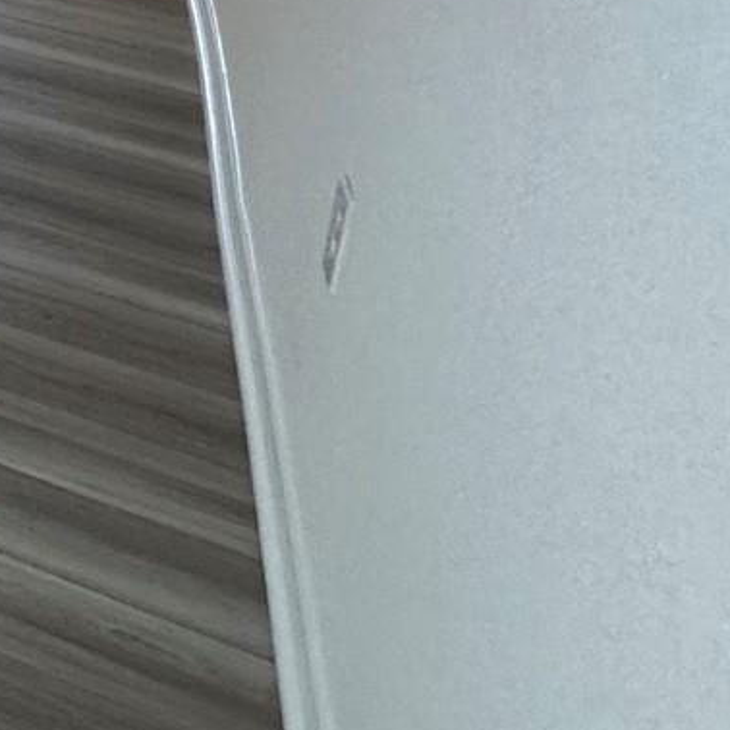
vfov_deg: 21.2
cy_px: -400
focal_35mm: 67
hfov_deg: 13.7
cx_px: -1168
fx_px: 1599
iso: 160
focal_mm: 2.22
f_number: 2.2
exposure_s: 1/120
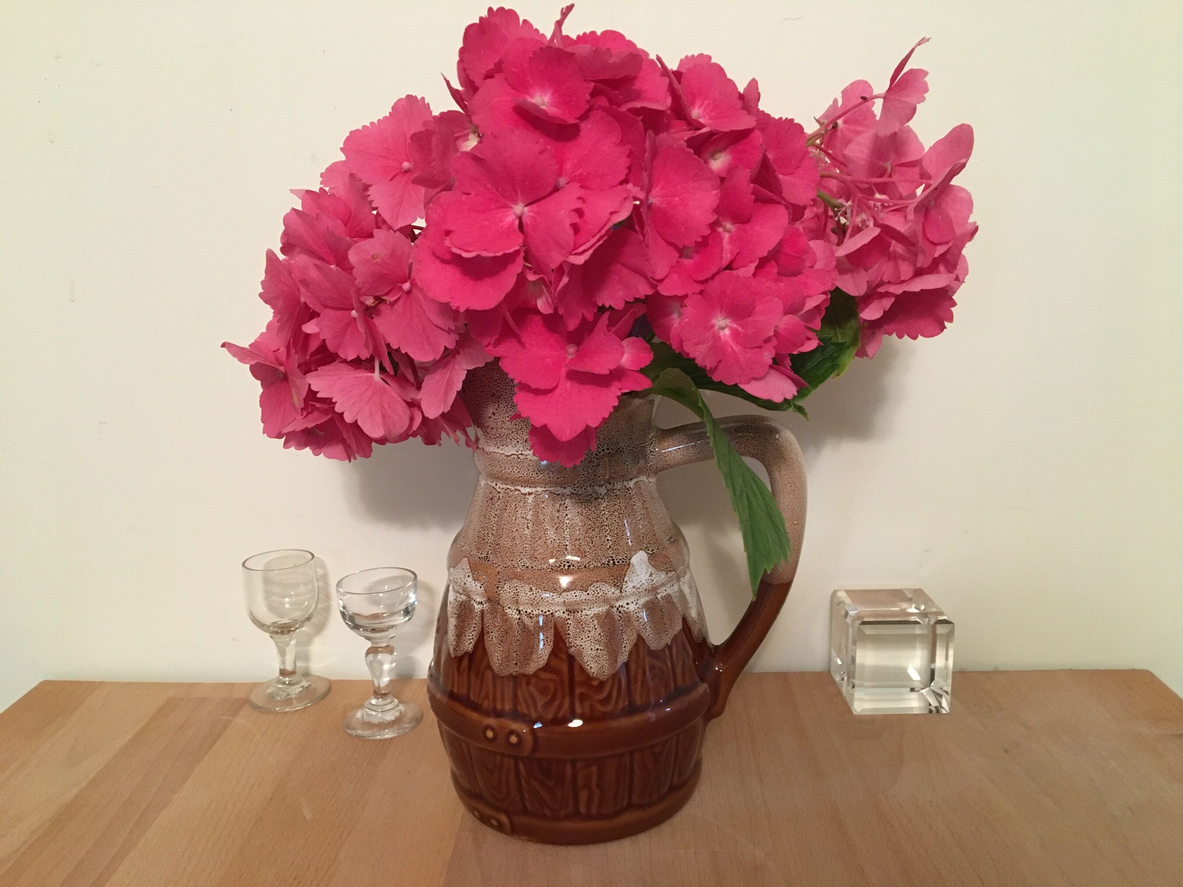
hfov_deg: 61.7
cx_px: 592
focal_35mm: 29
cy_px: 444
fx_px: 991
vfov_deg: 48.2
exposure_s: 1/17
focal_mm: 4.15
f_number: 2.2
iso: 250
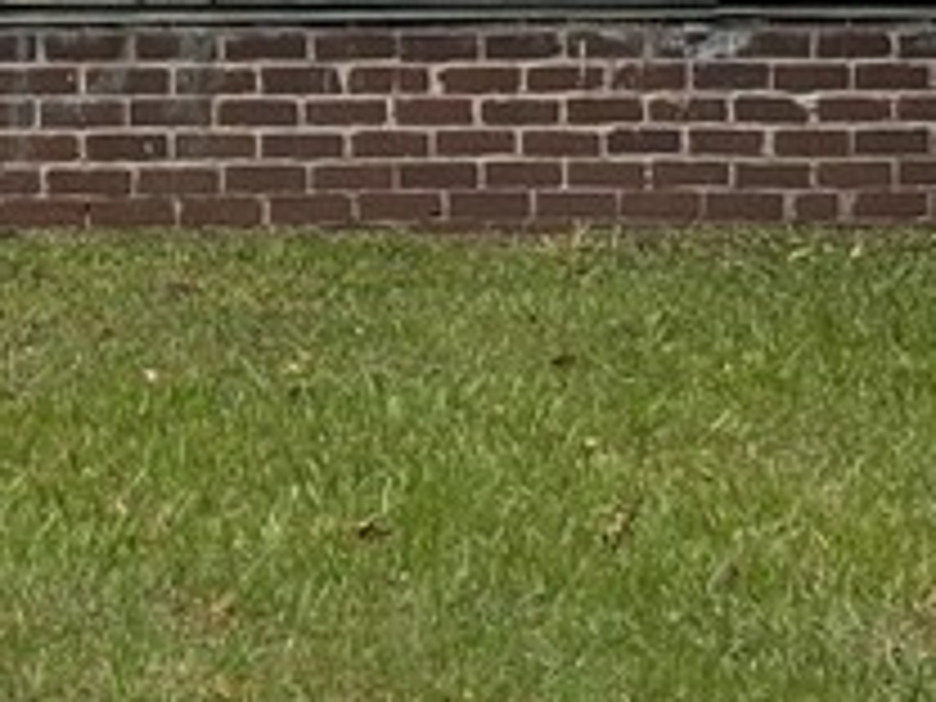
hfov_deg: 7.5
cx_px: -666
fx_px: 6922
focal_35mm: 256
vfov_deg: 5.6
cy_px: -927
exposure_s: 1/1070
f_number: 1.6
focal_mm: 5.96
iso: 32
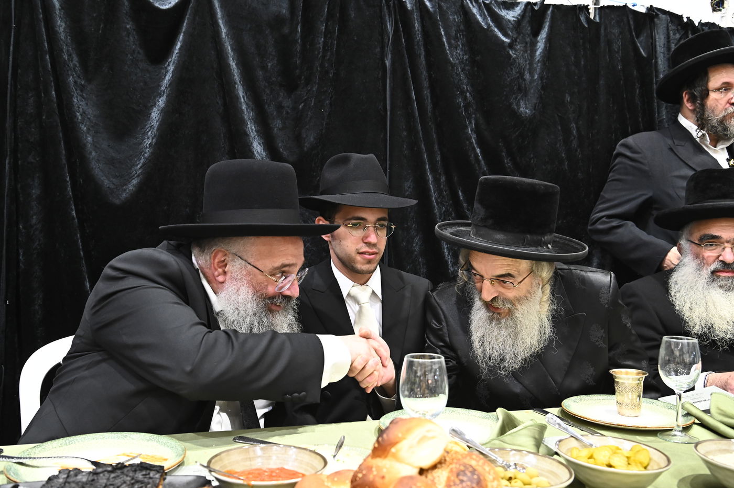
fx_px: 693
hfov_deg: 55.8
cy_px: 244
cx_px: 367
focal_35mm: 34
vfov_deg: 38.8
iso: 2500
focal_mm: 34
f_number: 6.3
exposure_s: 1/100
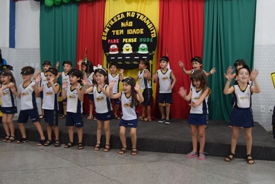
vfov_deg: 38.9
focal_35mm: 34
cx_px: 143
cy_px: 86
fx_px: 260
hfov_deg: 55.8
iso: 800
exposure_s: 1/30
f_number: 3.5
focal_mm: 18
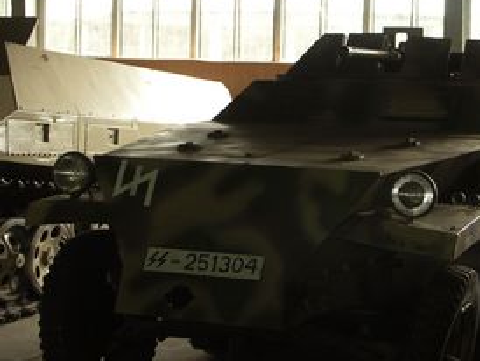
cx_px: 322
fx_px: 972
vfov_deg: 21.0
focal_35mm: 70
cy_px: 124
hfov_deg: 27.6
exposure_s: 1/15
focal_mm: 12.5
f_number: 3.2
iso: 100
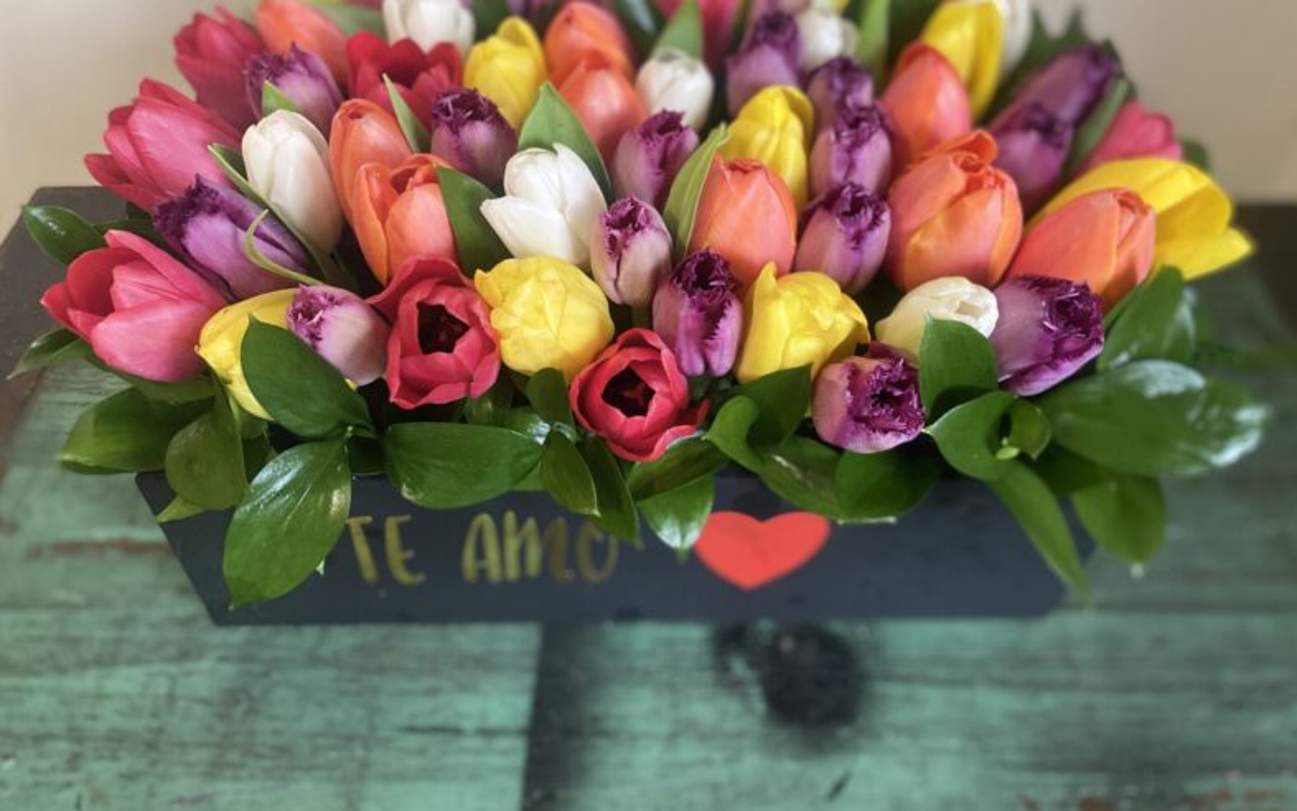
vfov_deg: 44.4
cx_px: 656
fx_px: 990
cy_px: 336
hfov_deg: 66.5
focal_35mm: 28
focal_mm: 4.25
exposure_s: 1/40
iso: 500
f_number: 1.8
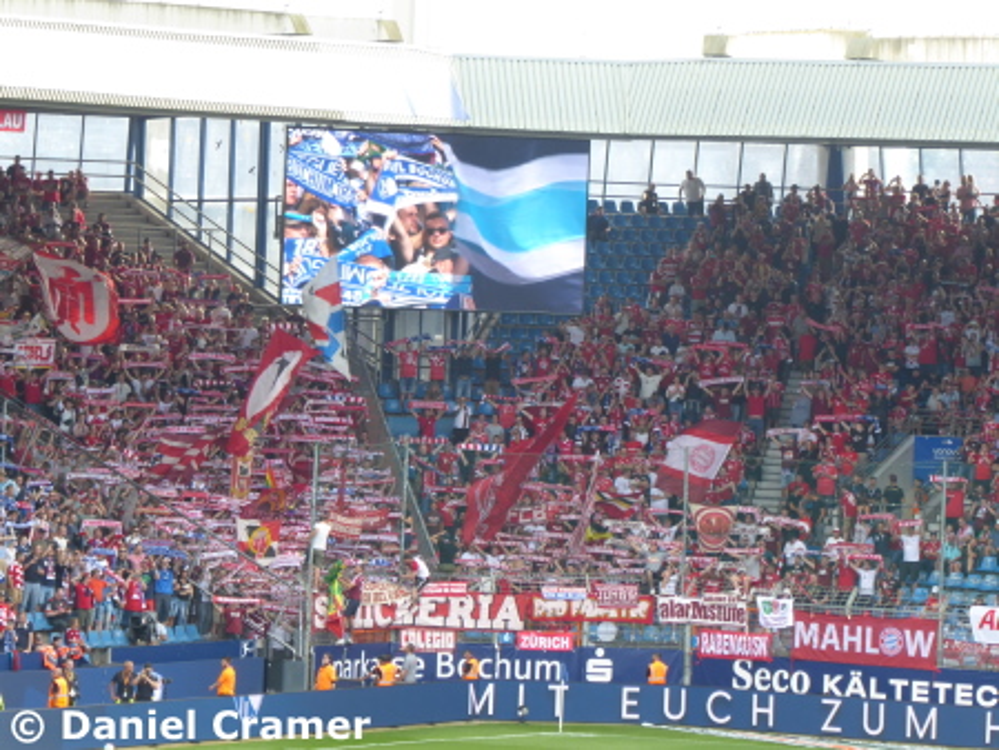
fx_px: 6670
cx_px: 500
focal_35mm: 231
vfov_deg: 6.4
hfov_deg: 8.6
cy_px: 375
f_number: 5.6
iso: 125
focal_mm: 41.4
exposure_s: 1/80
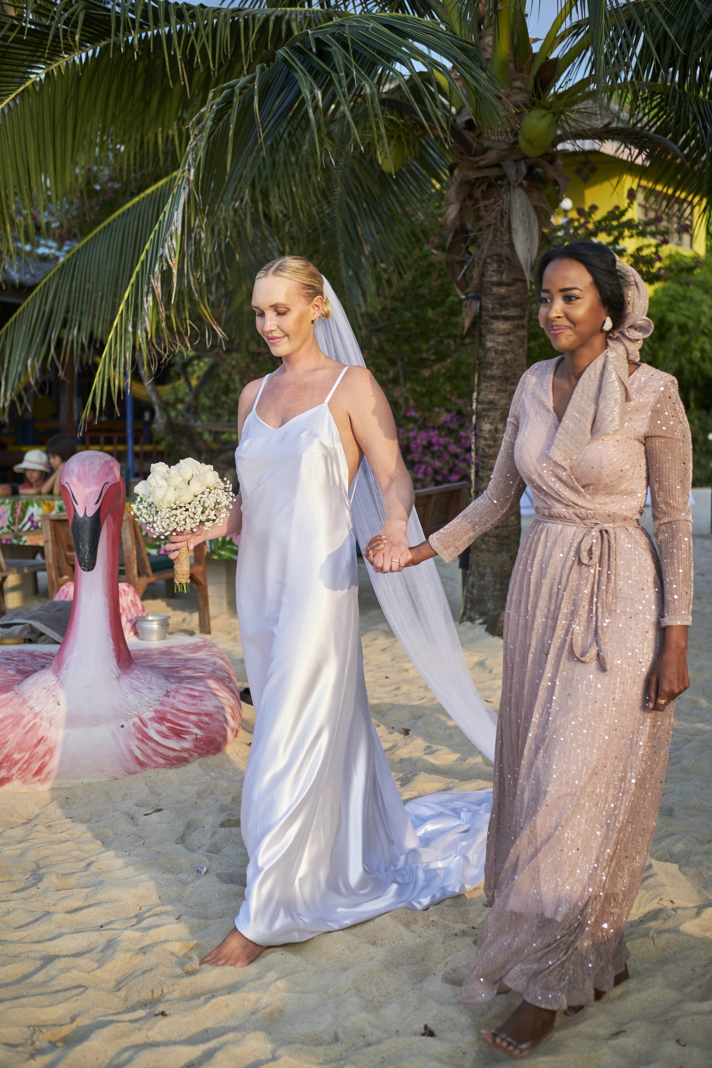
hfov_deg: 25.5
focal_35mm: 53
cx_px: 356
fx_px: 1572
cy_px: 534
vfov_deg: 37.5
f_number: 2.5
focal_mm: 35
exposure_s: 1/1600
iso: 200
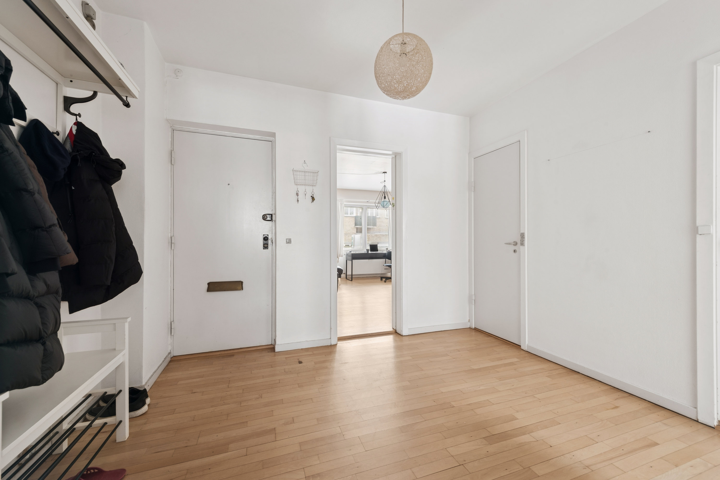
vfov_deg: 81.2
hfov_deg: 104.3
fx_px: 280
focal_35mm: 14
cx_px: 360
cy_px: 240
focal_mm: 14
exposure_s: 2
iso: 200
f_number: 10
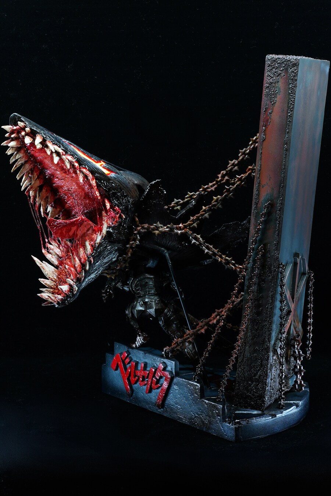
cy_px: 248
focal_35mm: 64
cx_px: 166
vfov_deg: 31.4
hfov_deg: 21.2
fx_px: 883
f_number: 11
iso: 80
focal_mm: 43
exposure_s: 1/13
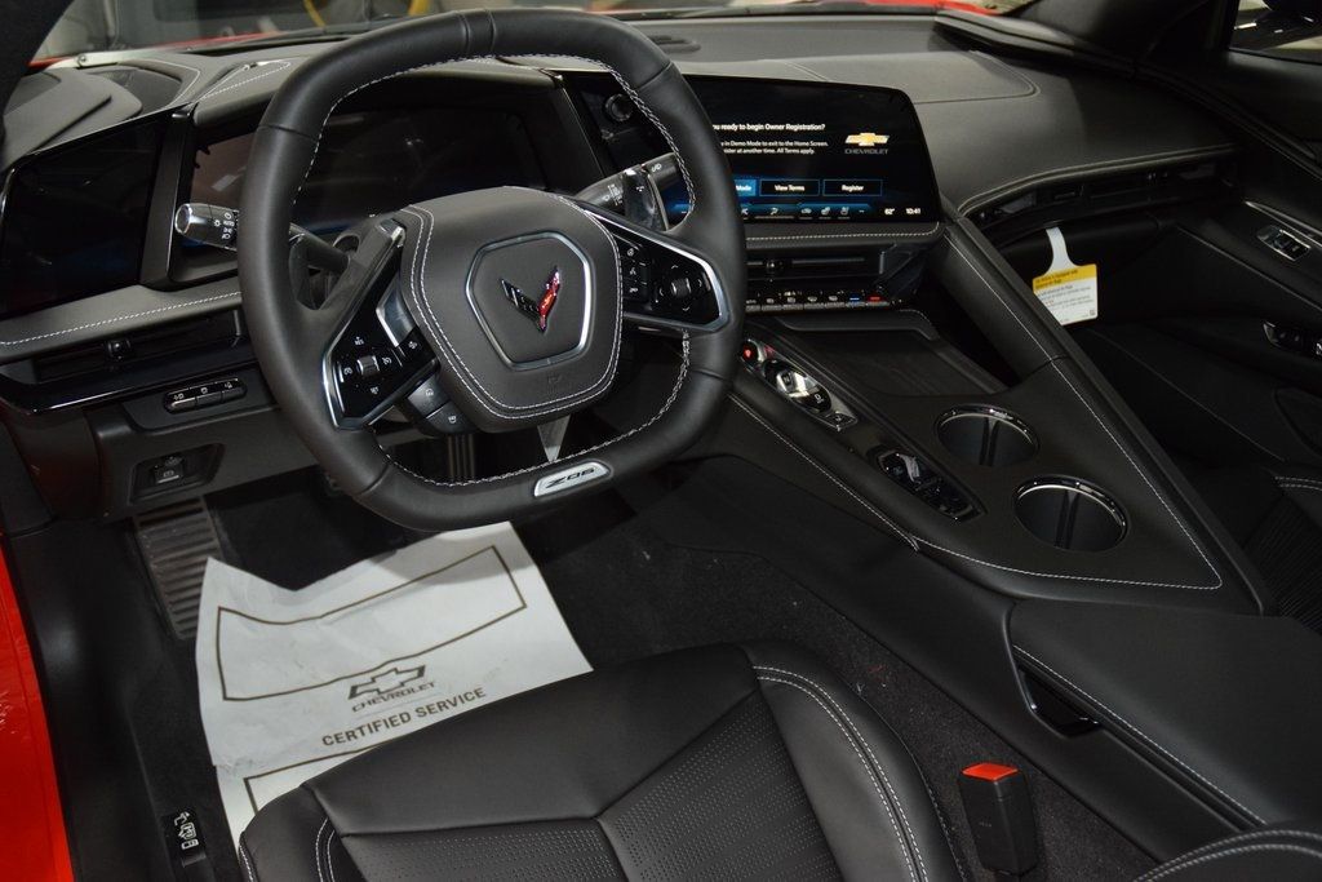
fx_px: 1212
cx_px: 661
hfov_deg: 57.2
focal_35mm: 33
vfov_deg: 40.0
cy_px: 441
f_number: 3.5
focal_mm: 22
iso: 2200
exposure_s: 1/100
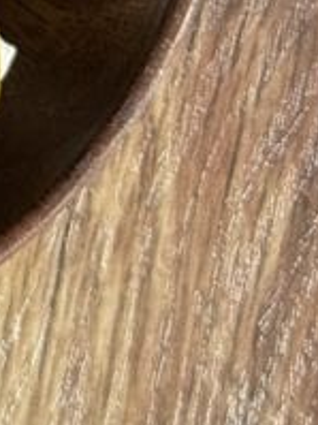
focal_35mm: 232
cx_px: -406
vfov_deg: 8.2
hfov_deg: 6.2
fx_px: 2845
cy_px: -344
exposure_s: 1/2110
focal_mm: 6.76
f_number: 1.78
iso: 64
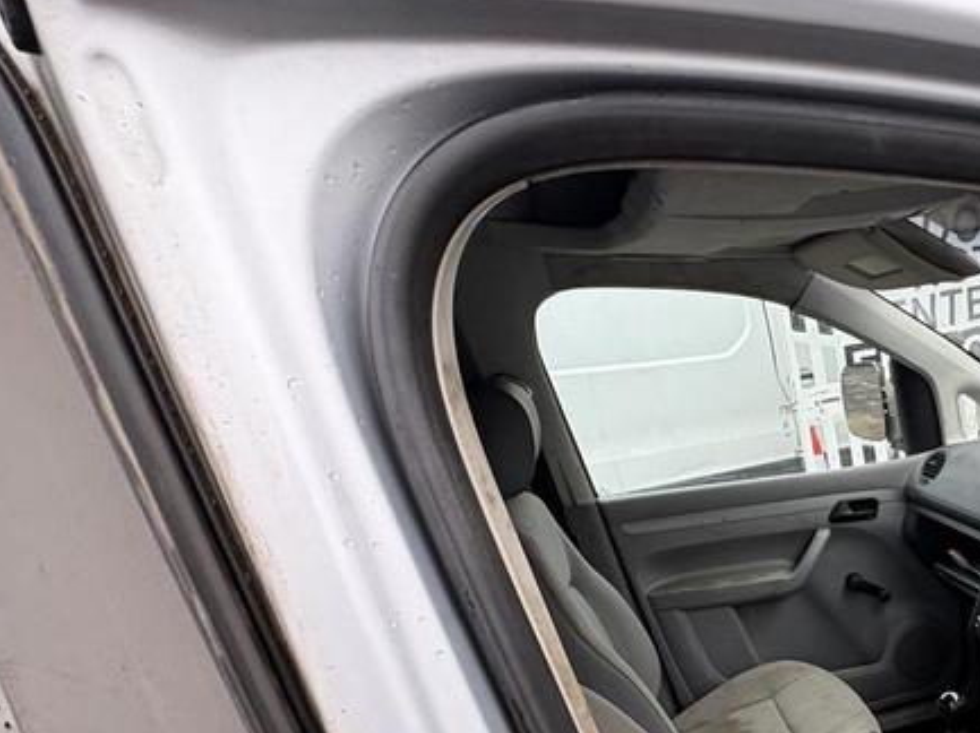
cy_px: 663
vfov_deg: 43.8
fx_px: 820
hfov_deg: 53.8
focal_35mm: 29
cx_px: 885
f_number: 2.2
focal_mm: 2.22
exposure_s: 1/136
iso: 80
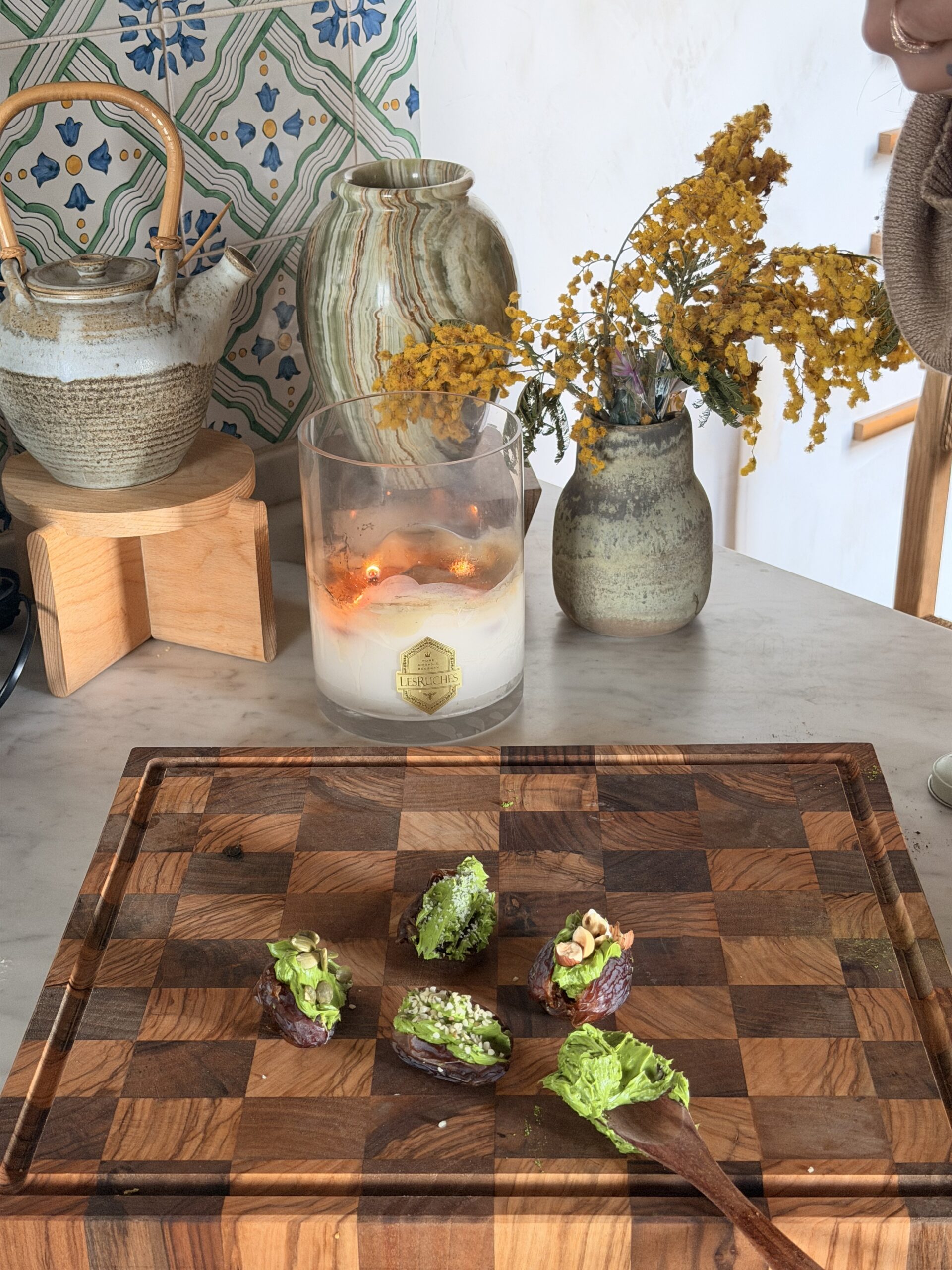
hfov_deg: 30.3
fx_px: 1760
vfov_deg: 39.7
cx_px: 476
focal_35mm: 48
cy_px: 635
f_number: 1.78
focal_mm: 6.76
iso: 250
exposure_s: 1/41
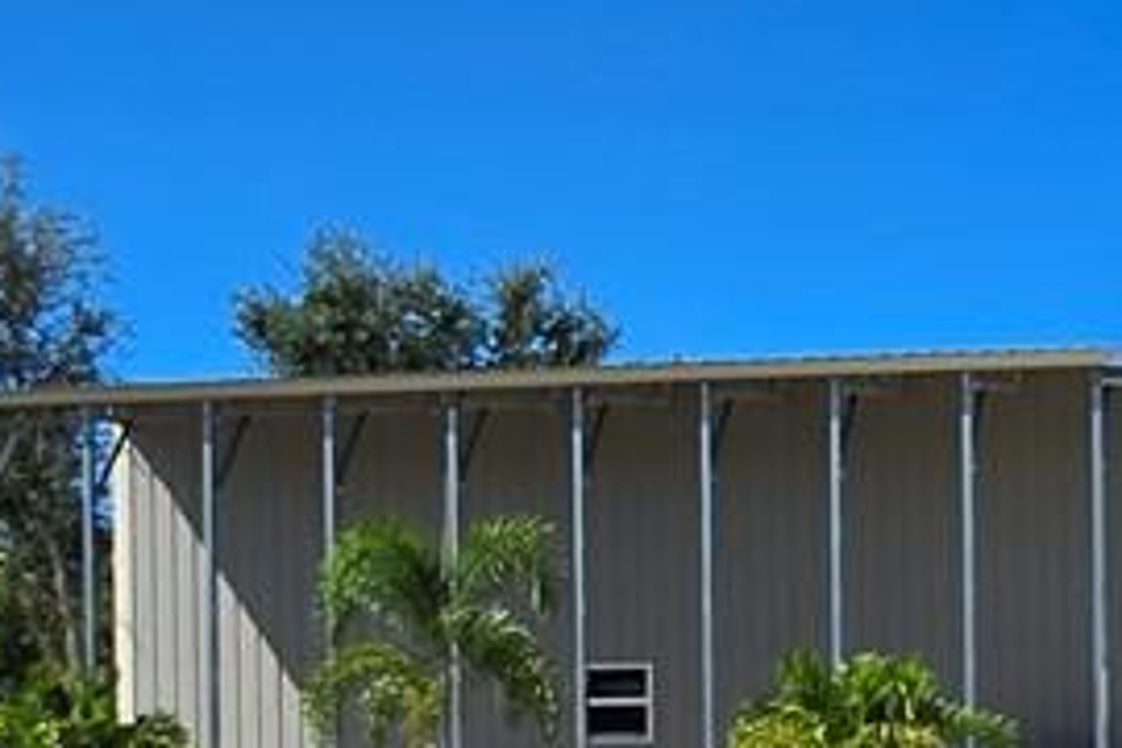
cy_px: 848
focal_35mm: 80
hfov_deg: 24.7
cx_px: 1001
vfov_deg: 16.5
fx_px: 2493
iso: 50
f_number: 2.2
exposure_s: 1/3220
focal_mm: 2.2
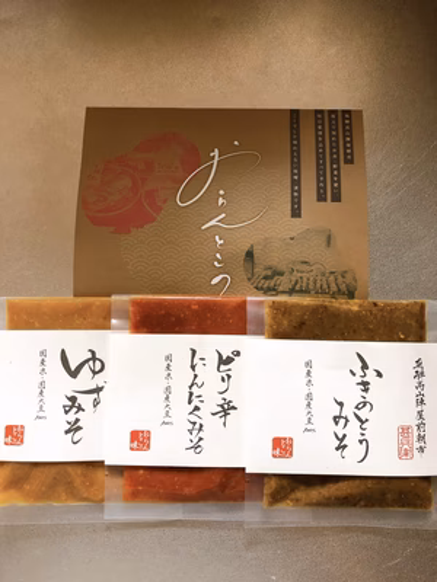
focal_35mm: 28
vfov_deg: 63.4
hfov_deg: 49.7
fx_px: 471
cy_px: 291
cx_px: 218
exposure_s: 1/9
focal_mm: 3.99
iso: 100
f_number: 1.8
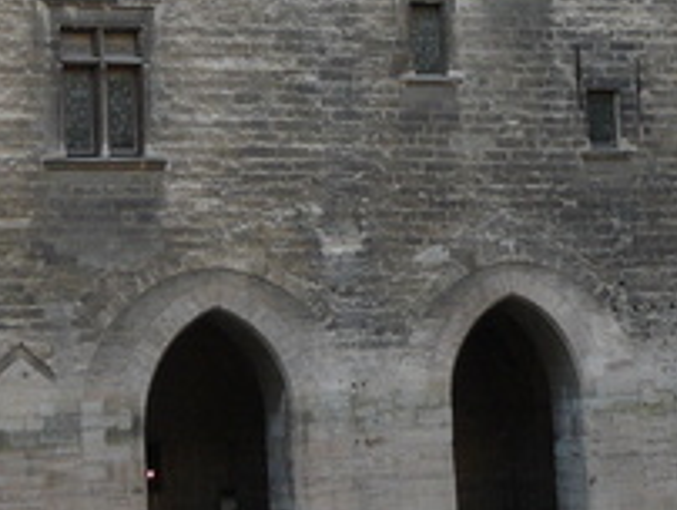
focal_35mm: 114
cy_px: -181
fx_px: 2232
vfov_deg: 12.6
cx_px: 121
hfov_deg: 17.1
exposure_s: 1/100
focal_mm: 6
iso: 100
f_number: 3.2
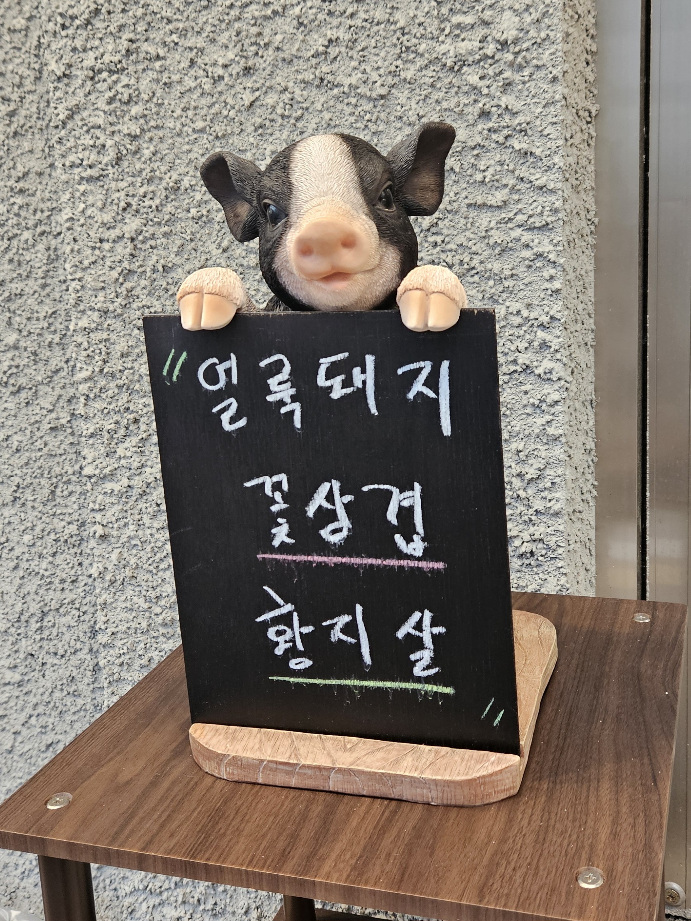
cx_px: 346
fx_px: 612
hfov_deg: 58.9
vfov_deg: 73.9
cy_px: 460
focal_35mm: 23
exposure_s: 1/120
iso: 250
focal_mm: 5.4
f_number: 1.8
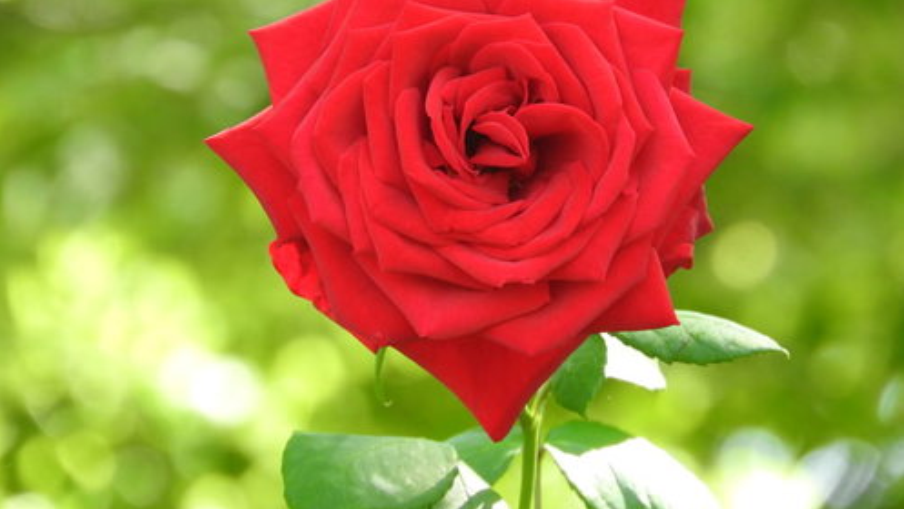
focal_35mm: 657
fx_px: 15755
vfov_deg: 1.9
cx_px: 451
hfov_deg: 3.3
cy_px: 181
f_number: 5.6
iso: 400
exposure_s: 1/125
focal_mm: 107.5
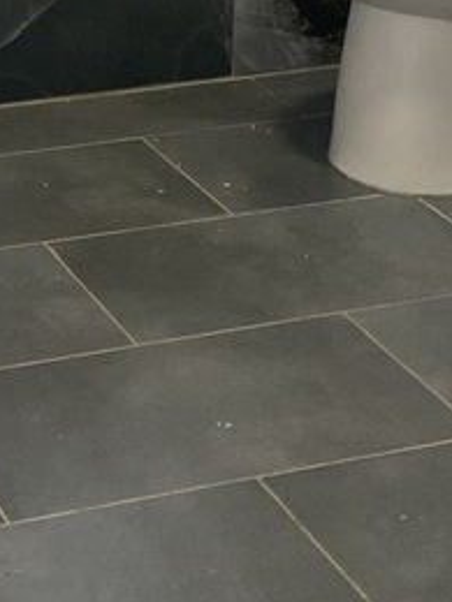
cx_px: -197
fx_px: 1880
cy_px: -403
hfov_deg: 13.1
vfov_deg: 16.0
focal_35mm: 108
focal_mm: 4.25
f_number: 1.8
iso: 160
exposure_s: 1/60
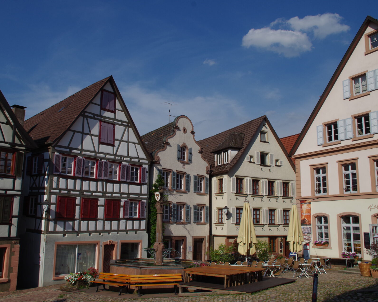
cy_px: 152
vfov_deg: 43.4
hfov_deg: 52.8
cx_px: 171
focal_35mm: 34
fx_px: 380
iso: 200
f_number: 8
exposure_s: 1/800
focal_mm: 20
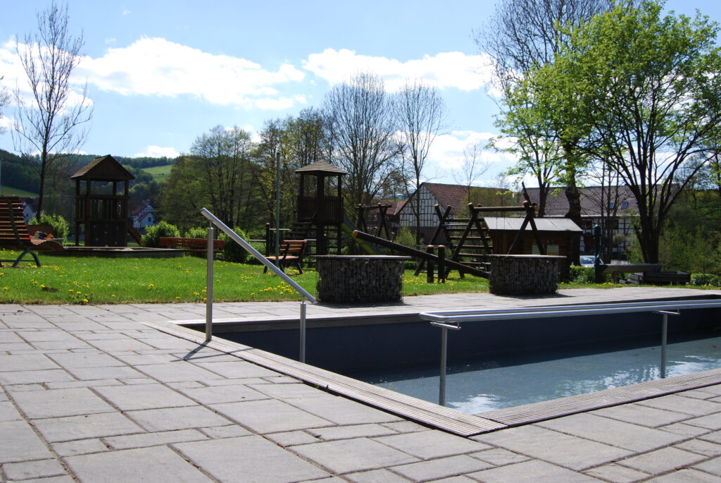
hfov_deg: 55.1
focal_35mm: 34
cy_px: 242
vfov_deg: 38.4
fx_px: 692
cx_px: 360
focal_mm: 23
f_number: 8
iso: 100
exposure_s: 1/250
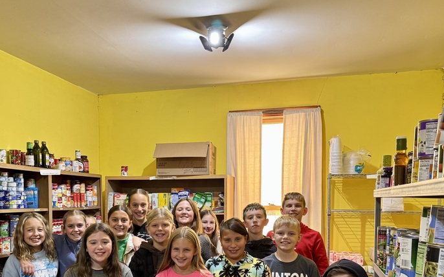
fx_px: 460
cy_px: 216
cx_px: 176
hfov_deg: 51.2
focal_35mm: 38
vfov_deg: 32.7
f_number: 1.78
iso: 200
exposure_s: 1/120
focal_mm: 6.76
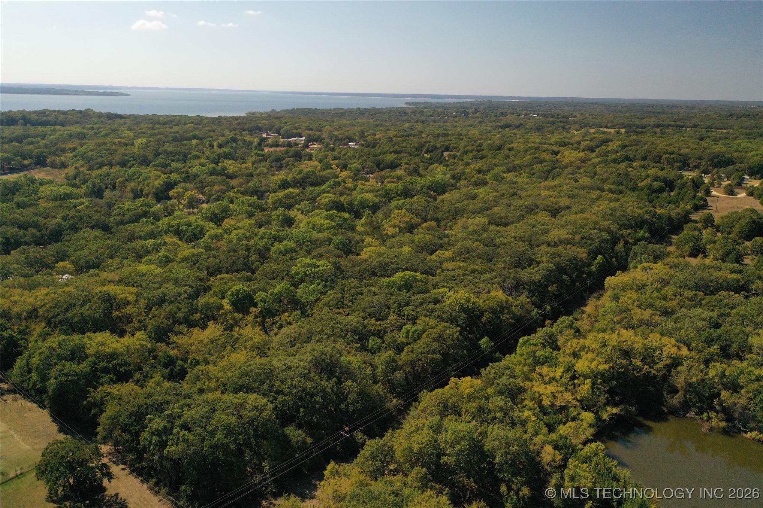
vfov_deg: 46.4
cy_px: 254
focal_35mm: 28
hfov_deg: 65.5
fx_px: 593
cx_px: 382
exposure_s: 1/400
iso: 400
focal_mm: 10.26
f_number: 3.2
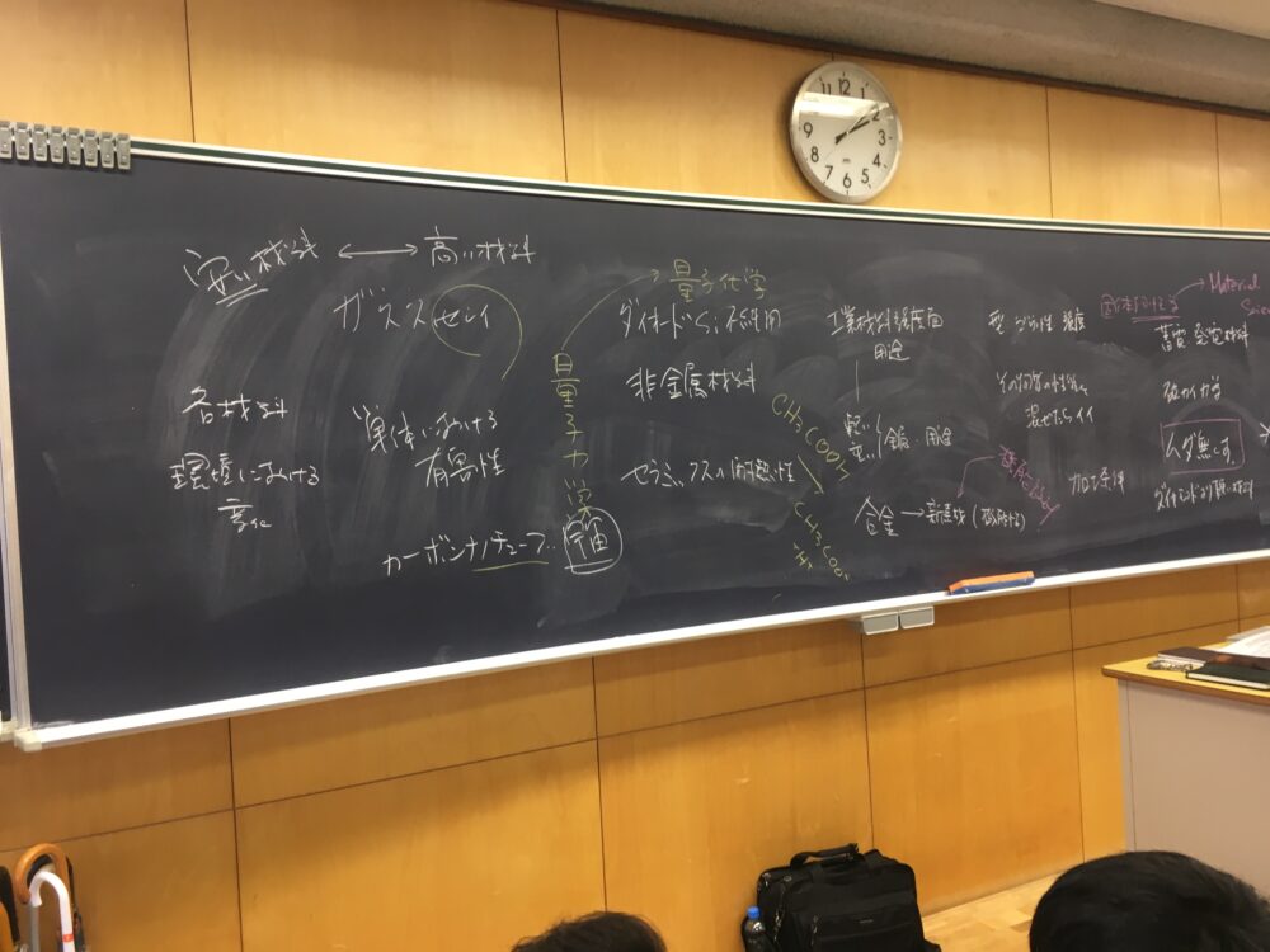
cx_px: 635
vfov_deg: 48.2
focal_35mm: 29
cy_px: 476
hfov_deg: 61.7
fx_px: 1064
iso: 50
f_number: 2.2
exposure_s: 1/30
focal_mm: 4.15
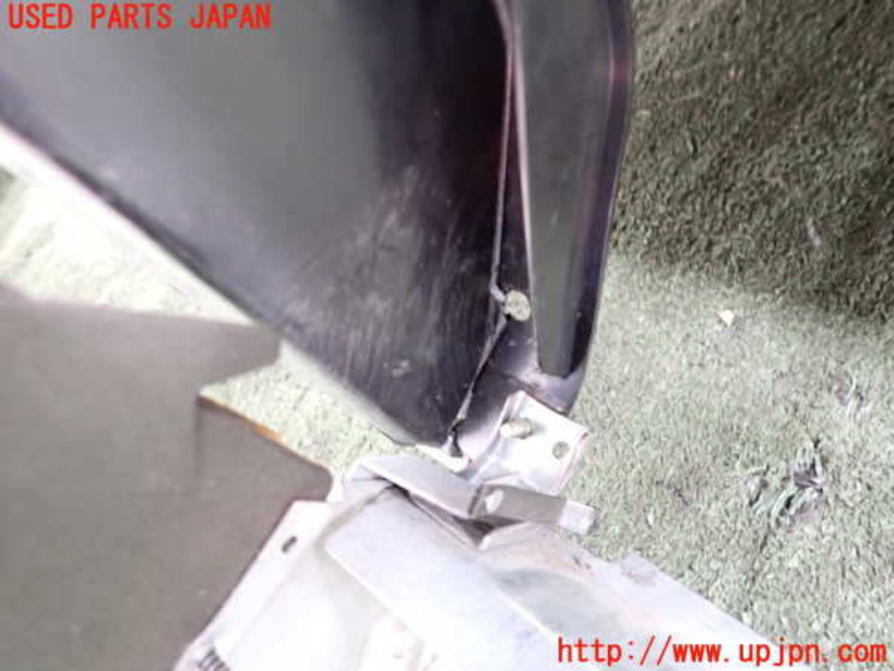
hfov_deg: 69.4
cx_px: 447
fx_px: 646
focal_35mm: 25
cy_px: 336
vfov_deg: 54.9
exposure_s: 1/10
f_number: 2
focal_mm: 4.5
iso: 800
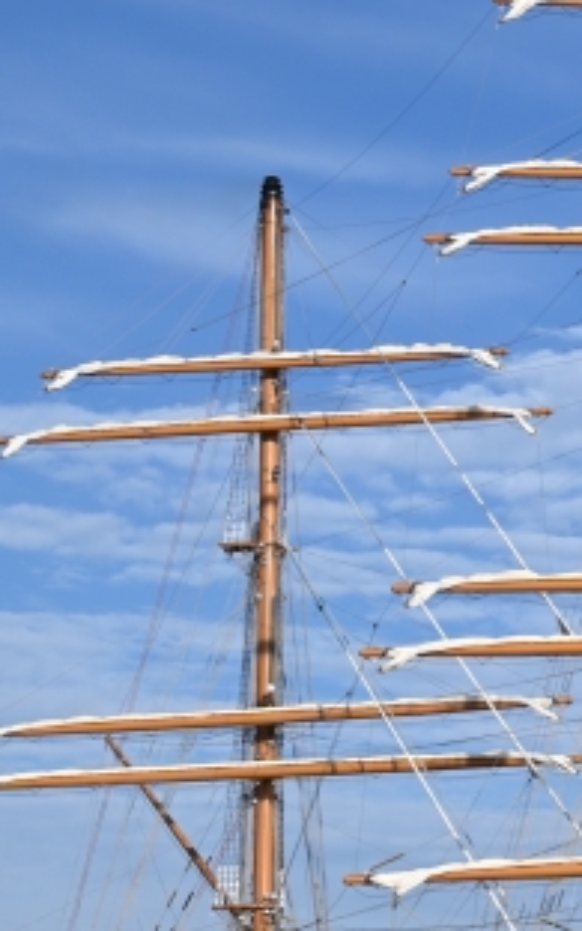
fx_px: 3908
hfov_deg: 8.0
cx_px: 1251
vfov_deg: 13.6
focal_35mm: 154
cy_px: 595
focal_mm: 46
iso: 100
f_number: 8
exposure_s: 1/320
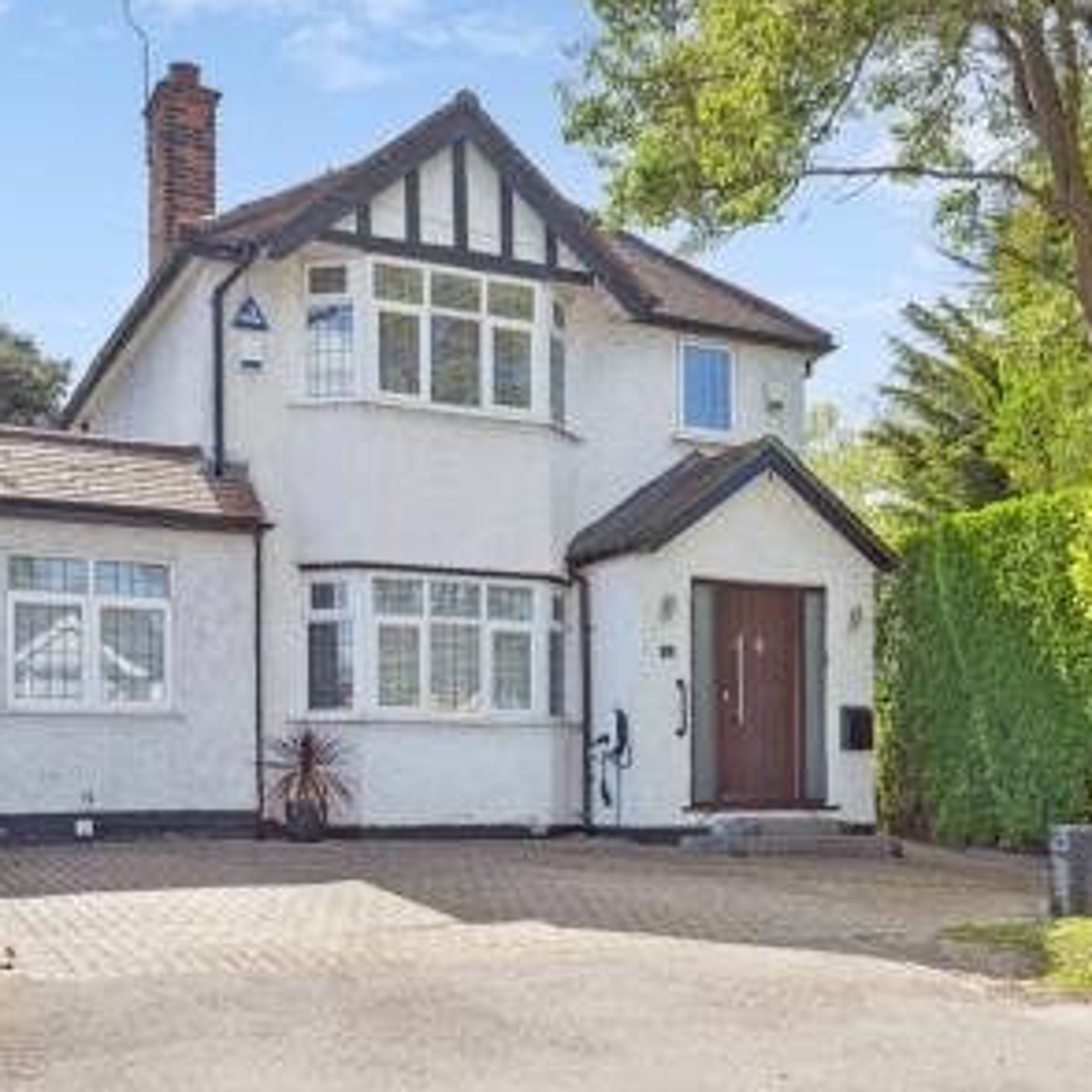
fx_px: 1570
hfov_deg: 37.8
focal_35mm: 44
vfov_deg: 38.3
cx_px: 750
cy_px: 555
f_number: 5.6
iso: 640
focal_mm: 32
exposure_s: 1/1250
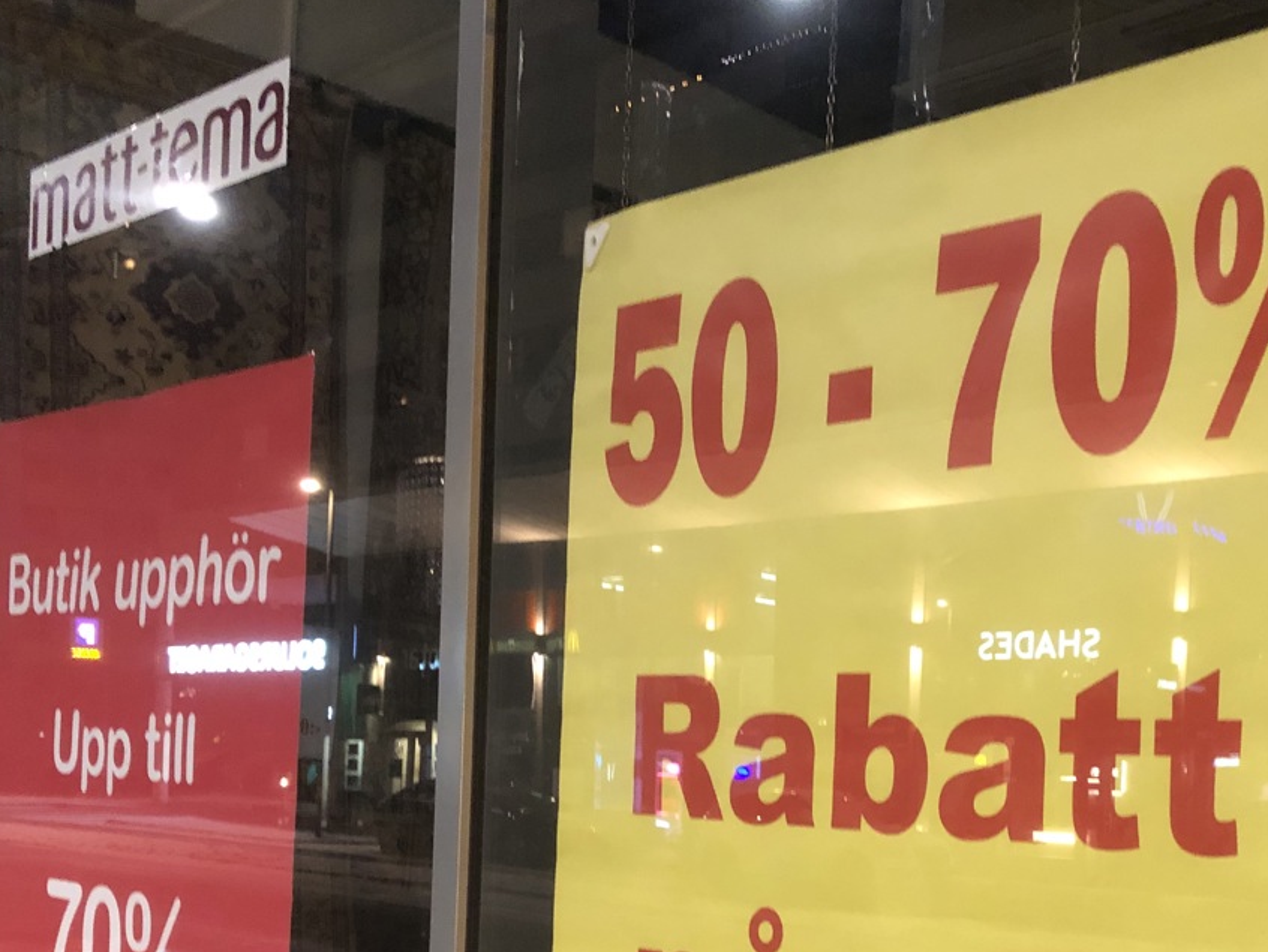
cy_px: 759
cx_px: 767
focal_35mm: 45
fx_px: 1649
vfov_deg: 31.4
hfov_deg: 41.8
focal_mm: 3.99
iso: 100
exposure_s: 1/5
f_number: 1.8
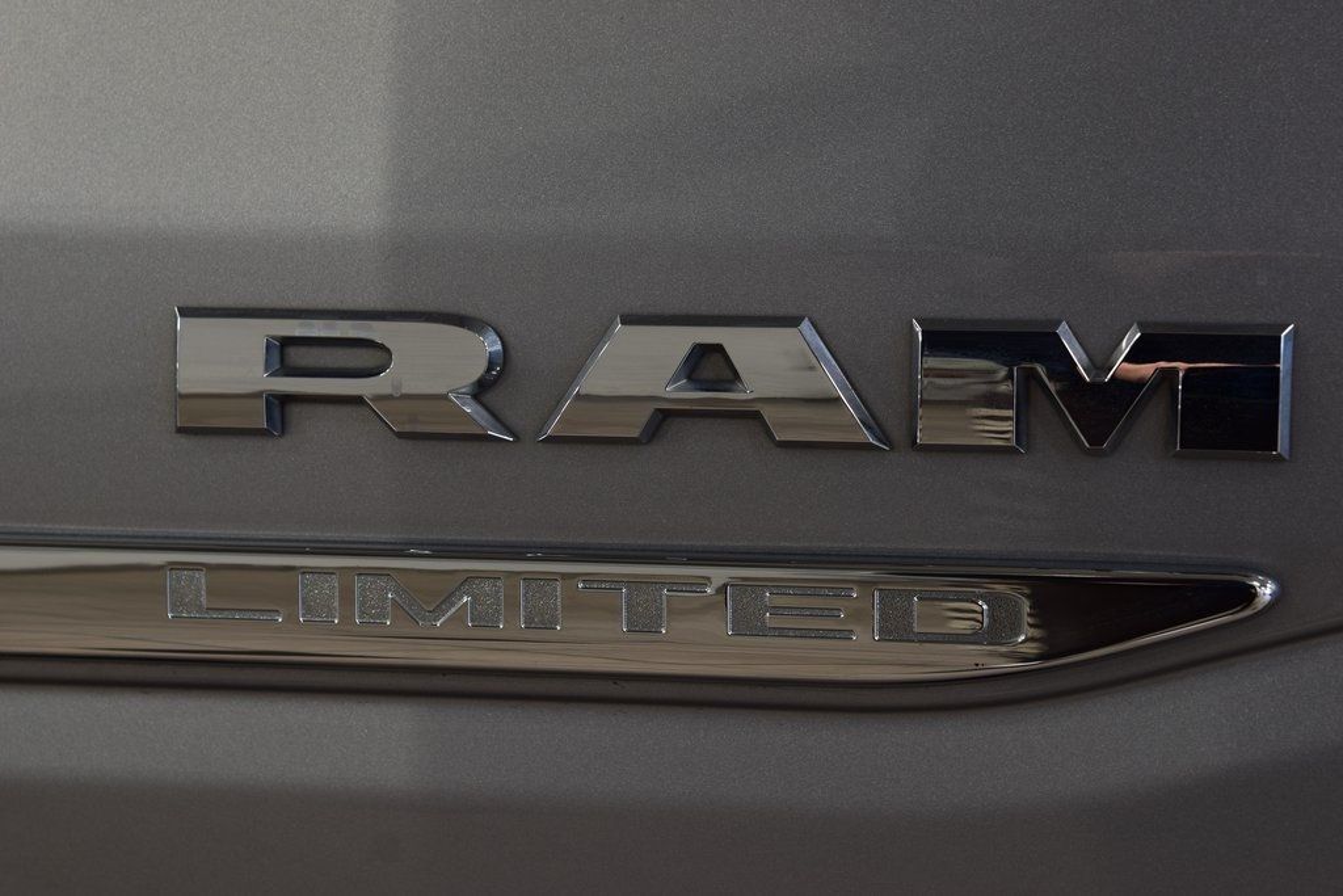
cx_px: 672
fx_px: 2798
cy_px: 448
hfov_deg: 27.0
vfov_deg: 18.2
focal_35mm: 75
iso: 400
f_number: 6.3
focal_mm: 50
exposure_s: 1/15
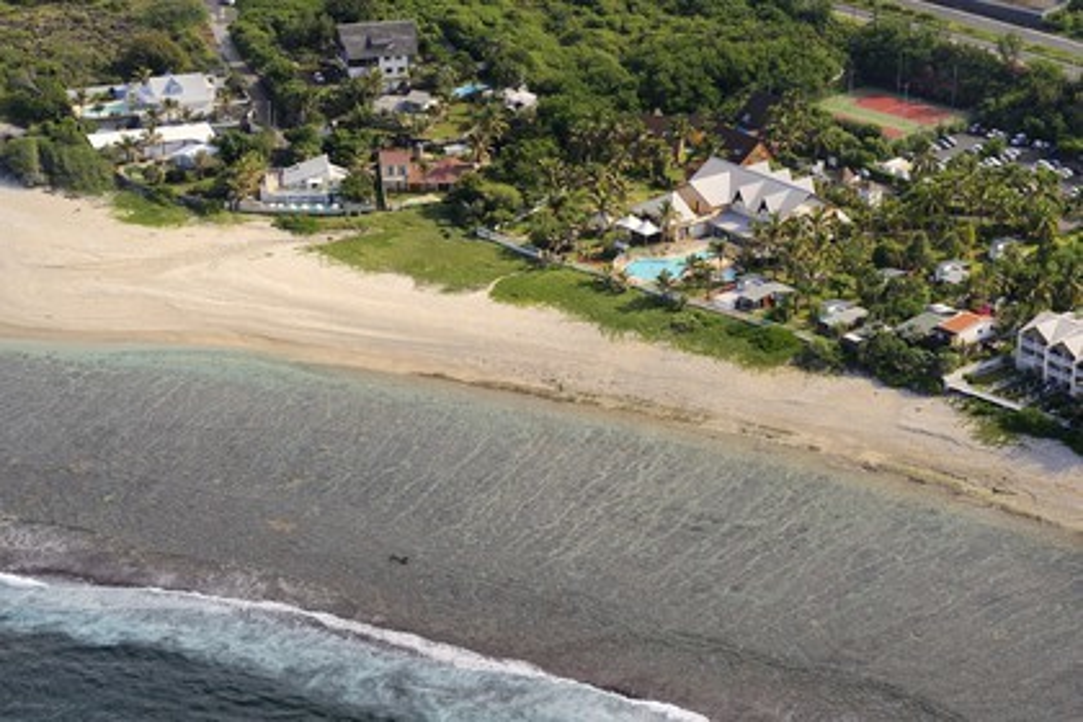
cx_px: 542
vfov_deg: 12.2
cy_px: 361
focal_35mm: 112
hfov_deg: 18.3
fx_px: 3369
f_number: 10
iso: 800
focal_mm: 112
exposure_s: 1/1250
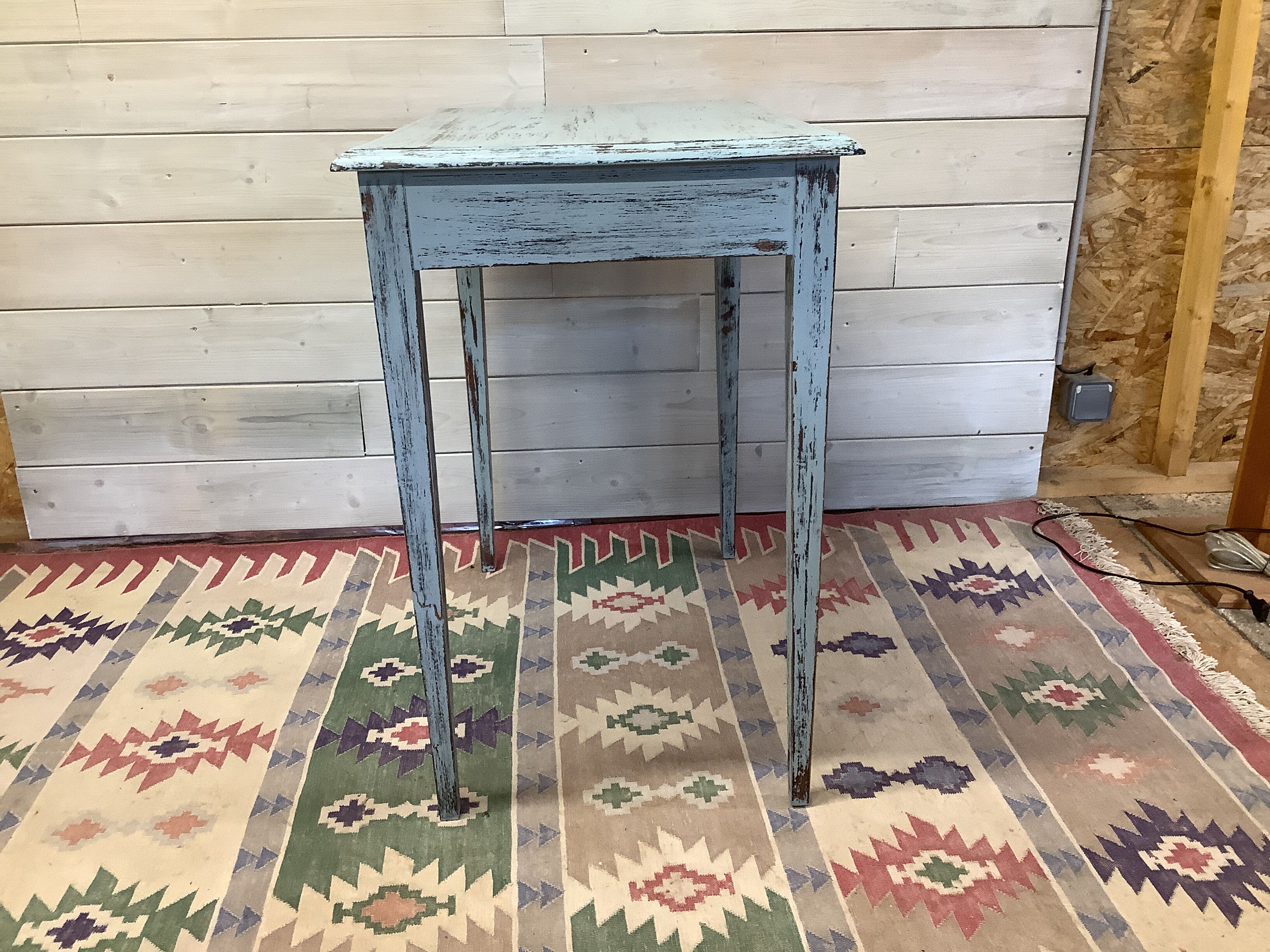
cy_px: 476
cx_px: 635
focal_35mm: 31
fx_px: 1137
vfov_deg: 45.4
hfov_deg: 58.4
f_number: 2.4
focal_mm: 3.3
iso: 125
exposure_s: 1/60
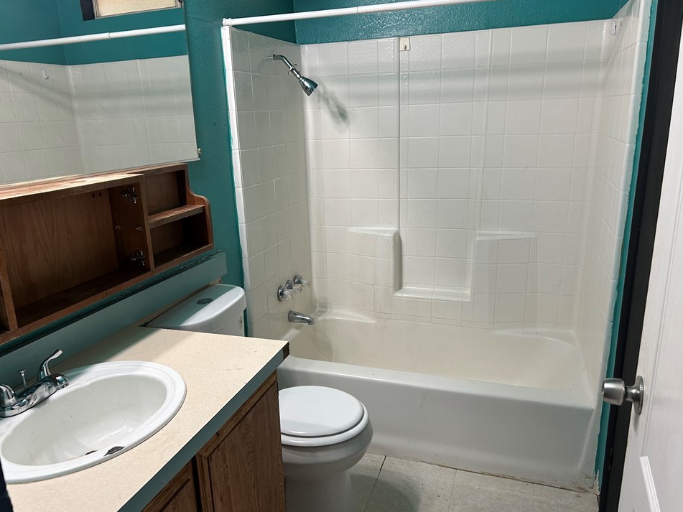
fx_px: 552
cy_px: 270
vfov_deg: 49.7
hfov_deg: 63.4
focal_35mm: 28
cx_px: 325
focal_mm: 5.7
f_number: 1.5
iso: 80
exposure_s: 1/60
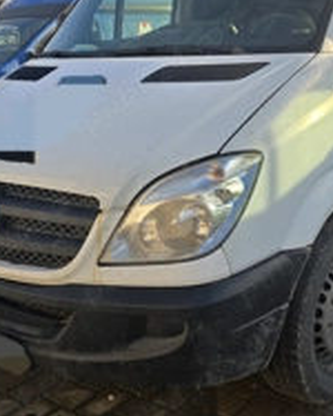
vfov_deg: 38.0
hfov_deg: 31.2
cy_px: 116
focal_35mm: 48
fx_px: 590
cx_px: 231
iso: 12
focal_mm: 6.3
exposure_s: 1/294
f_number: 1.7
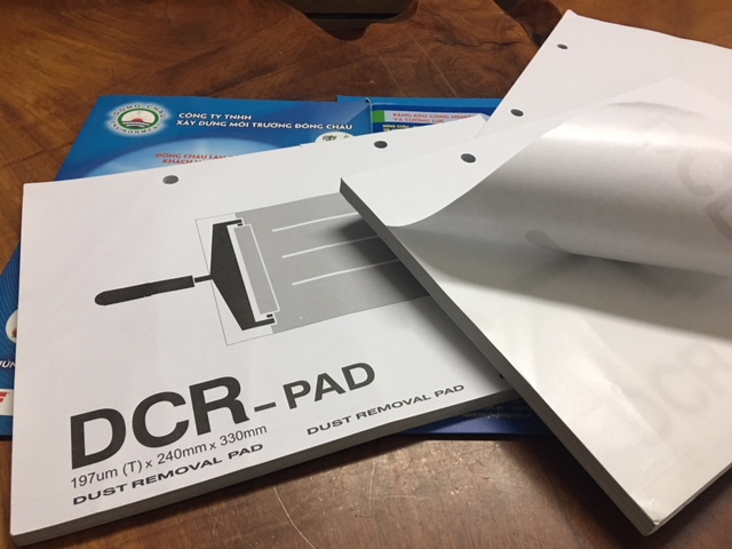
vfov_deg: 48.2
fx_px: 613
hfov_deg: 61.7
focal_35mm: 29
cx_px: 366
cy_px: 274
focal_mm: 4.15
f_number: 2.2
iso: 100
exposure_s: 1/17
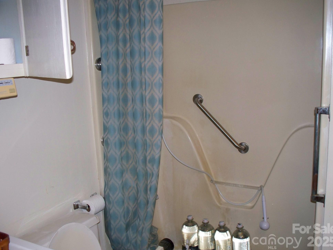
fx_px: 366
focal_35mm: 38
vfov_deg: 37.7
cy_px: 124
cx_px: 173
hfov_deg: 49.0
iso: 200
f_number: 2.8
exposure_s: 1/30
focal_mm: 7.54
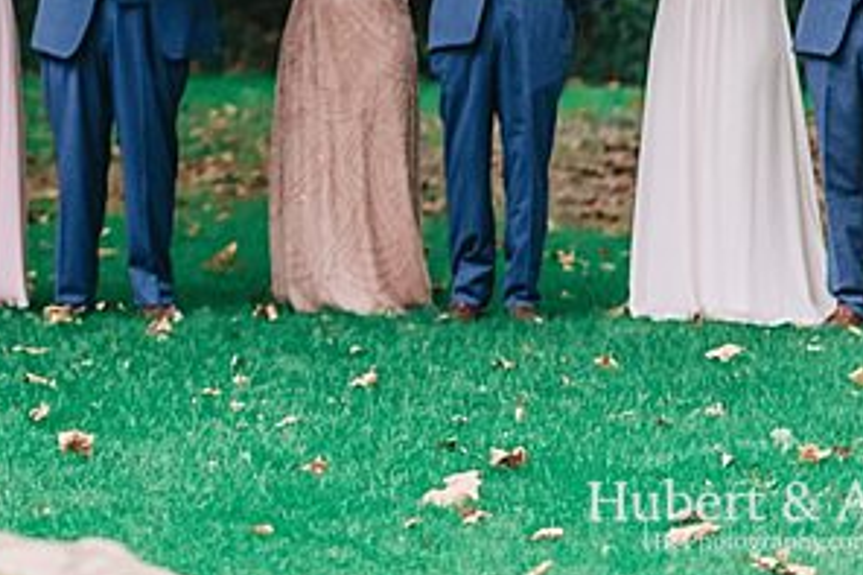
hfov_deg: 7.5
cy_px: -331
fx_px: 6469
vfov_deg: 5.0
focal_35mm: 270
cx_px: -399
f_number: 1.8
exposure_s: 1/1000
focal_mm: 85
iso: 500
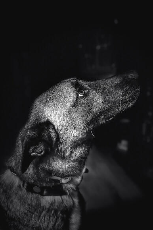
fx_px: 178
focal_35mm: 28
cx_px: 86
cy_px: 118
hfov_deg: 46.3
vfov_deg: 65.5
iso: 250
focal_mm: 4.2
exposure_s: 1/50
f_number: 1.6
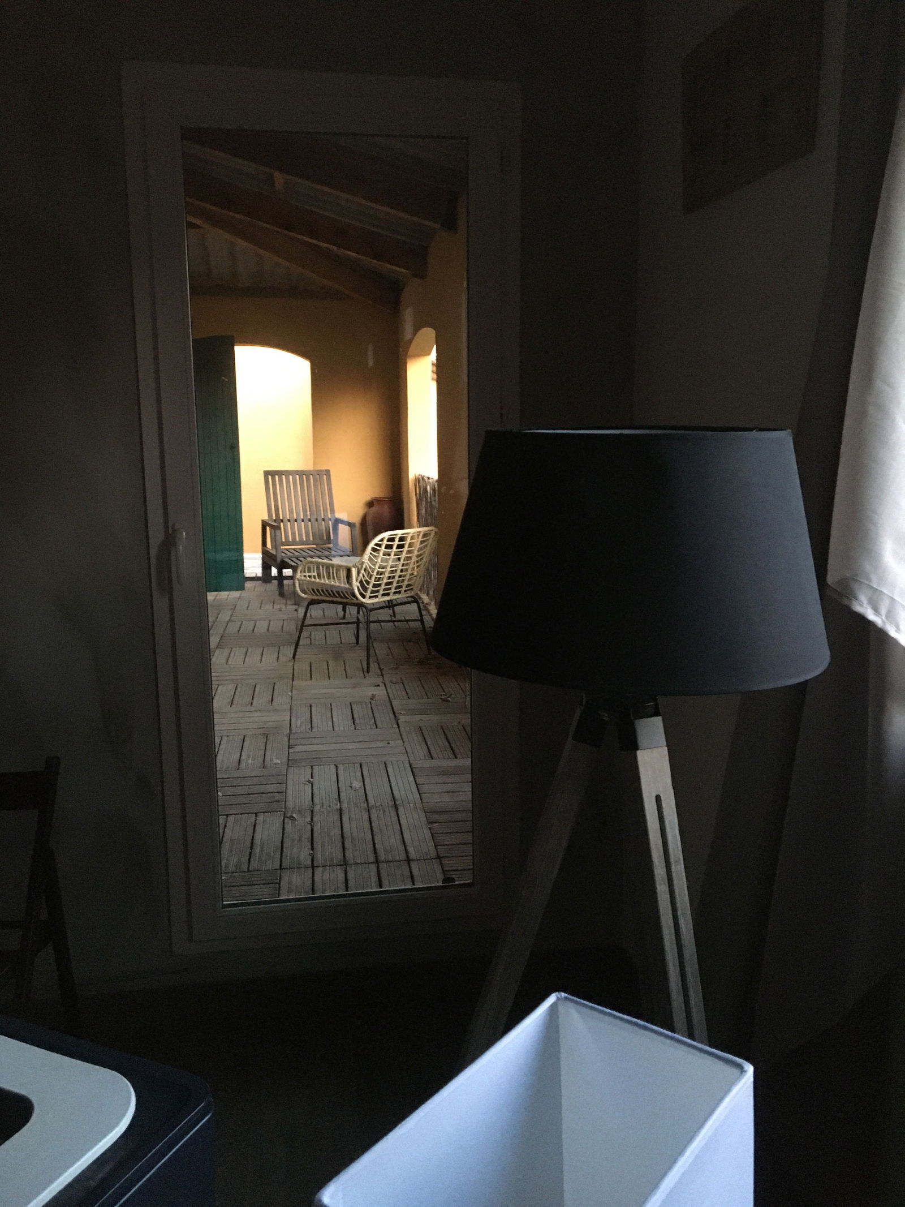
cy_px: 604
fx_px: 1011
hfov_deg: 48.2
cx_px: 452
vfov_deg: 61.7
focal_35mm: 29
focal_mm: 4.15
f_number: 2.2
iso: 250
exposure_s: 1/17
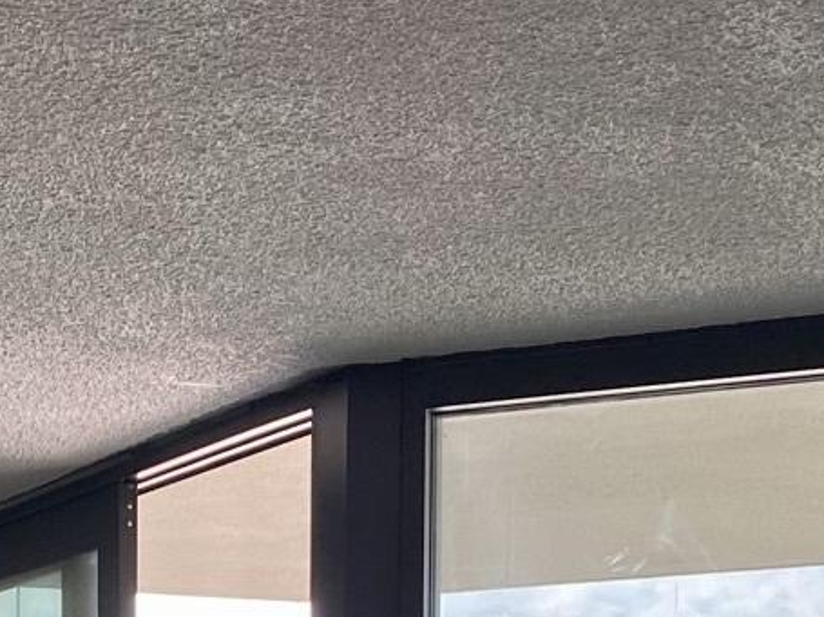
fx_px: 2784
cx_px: -109
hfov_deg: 16.3
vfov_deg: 11.4
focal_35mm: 117
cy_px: 1234
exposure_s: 1/238
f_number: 1.8
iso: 32
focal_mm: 4.25
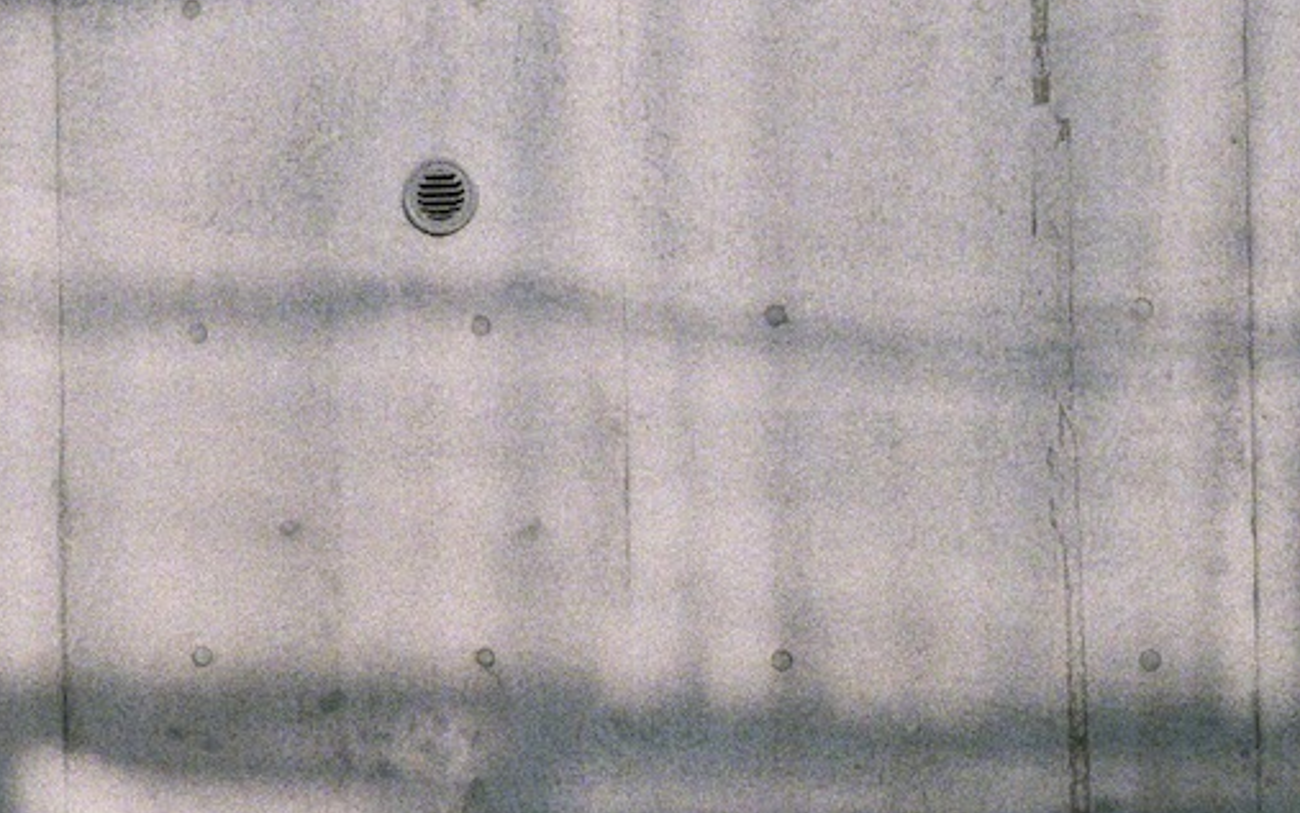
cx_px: -133
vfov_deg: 9.8
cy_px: 367
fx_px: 4748
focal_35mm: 134
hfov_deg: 15.2
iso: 100
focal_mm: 20
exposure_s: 1/2000
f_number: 1.7
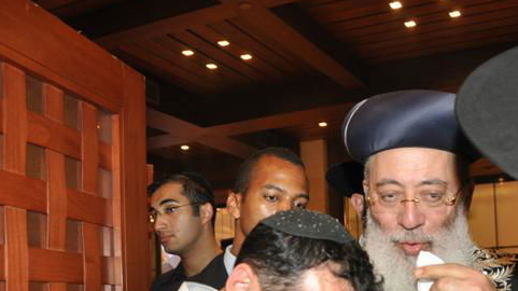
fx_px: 645
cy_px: 276
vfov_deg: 24.5
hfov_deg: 43.3
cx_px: 335
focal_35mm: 47
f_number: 4
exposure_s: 1/60
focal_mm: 18
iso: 800
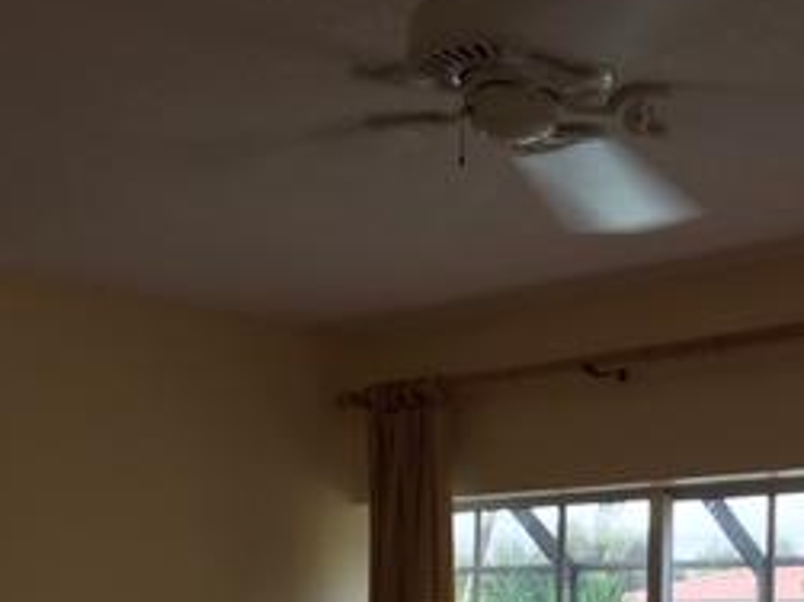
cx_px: 753
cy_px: 720
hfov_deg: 25.4
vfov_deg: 18.8
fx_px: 1718
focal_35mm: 74
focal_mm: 4.15
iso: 25
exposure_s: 1/60
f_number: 2.2
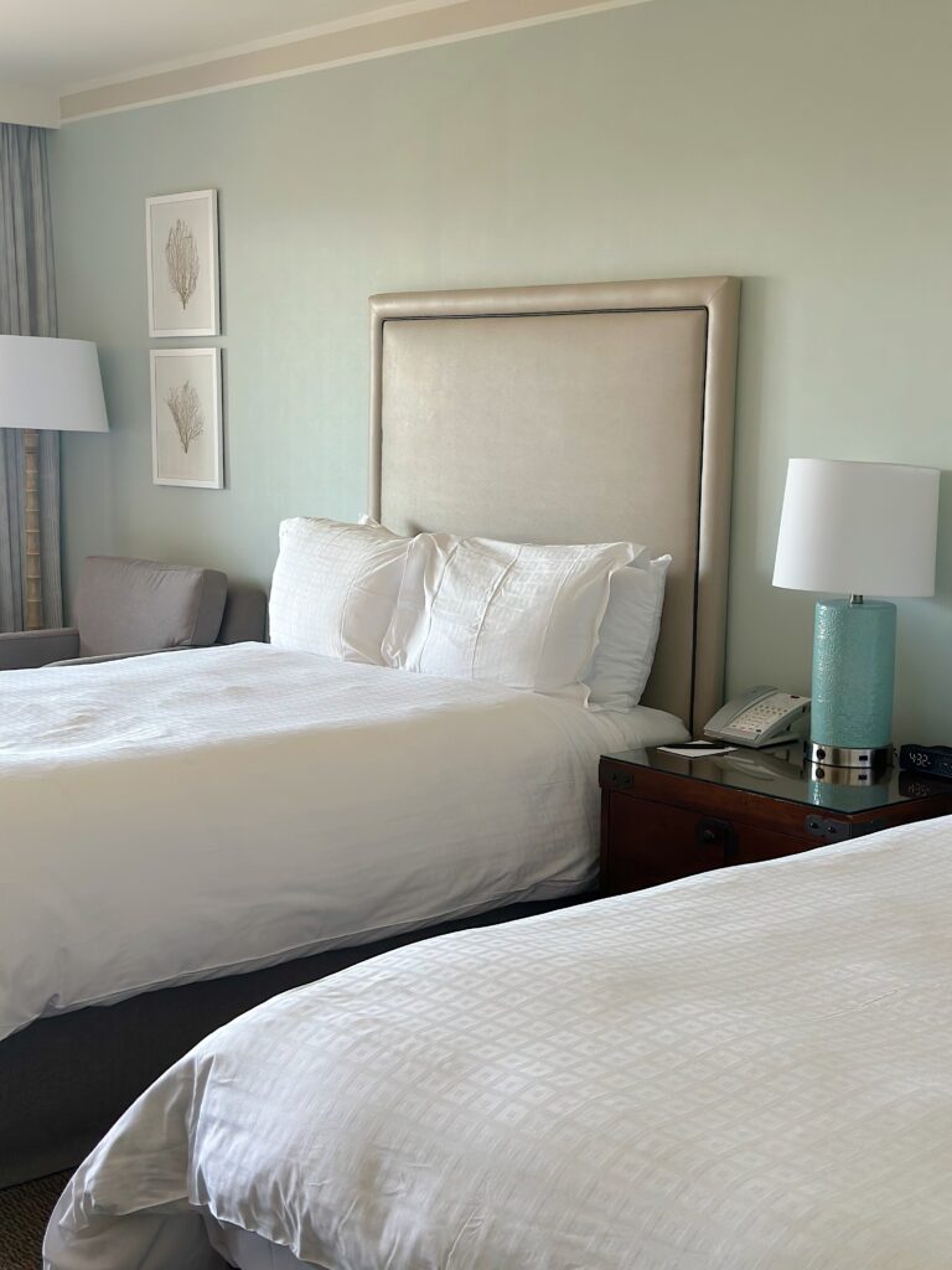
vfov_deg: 39.7
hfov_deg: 30.3
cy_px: 635
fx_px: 1760
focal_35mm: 48
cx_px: 476
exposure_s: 1/111
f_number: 1.78
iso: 125
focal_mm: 6.86
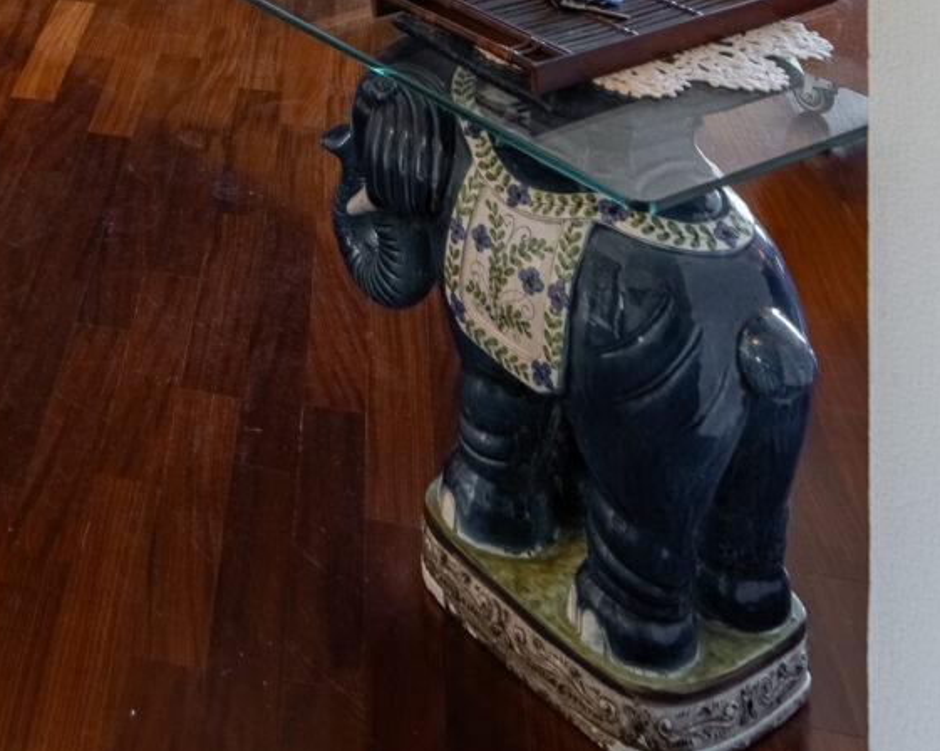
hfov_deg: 28.3
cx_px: -126
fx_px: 1668
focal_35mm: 60
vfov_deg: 18.6
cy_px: -665
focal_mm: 14
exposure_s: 1/250
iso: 200
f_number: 7.1
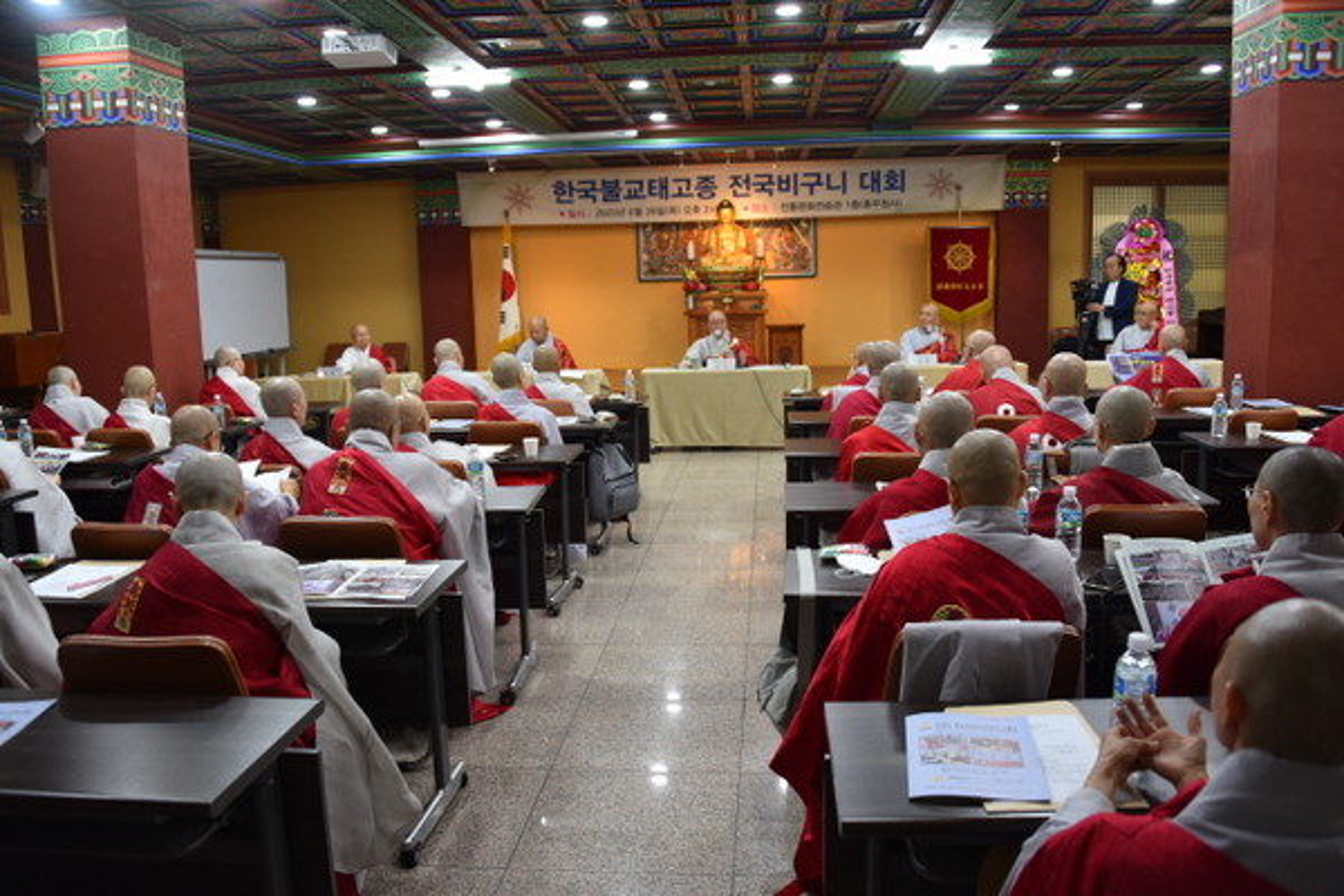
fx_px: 1045
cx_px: 672
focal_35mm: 28
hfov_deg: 65.5
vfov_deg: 46.4
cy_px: 448
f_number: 4
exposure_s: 1/60
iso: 640
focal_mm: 28
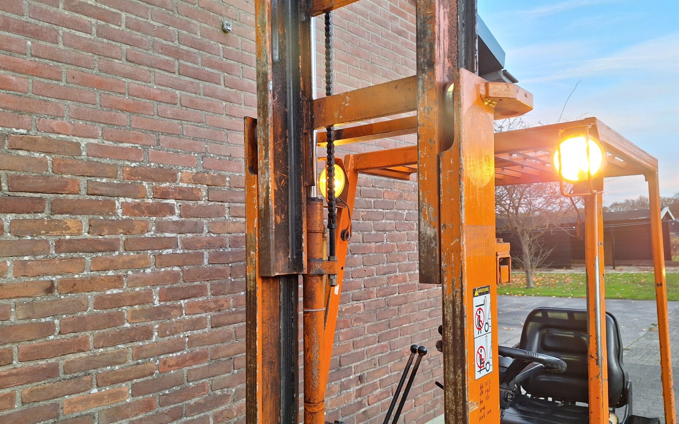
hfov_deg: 68.4
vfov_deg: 46.0
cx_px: 346
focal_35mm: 27
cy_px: 225
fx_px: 500
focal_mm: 5.54
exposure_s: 1/50
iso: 100
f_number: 1.8
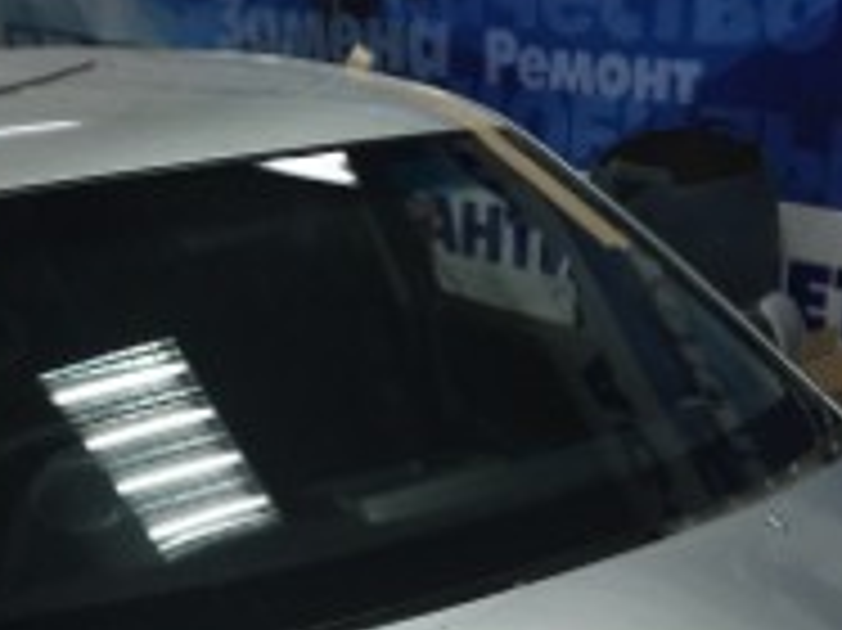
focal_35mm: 62
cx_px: 333
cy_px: 590
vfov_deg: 22.9
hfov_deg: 31.1
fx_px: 1507
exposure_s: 1/33
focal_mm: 4.15
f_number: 2.2
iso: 80
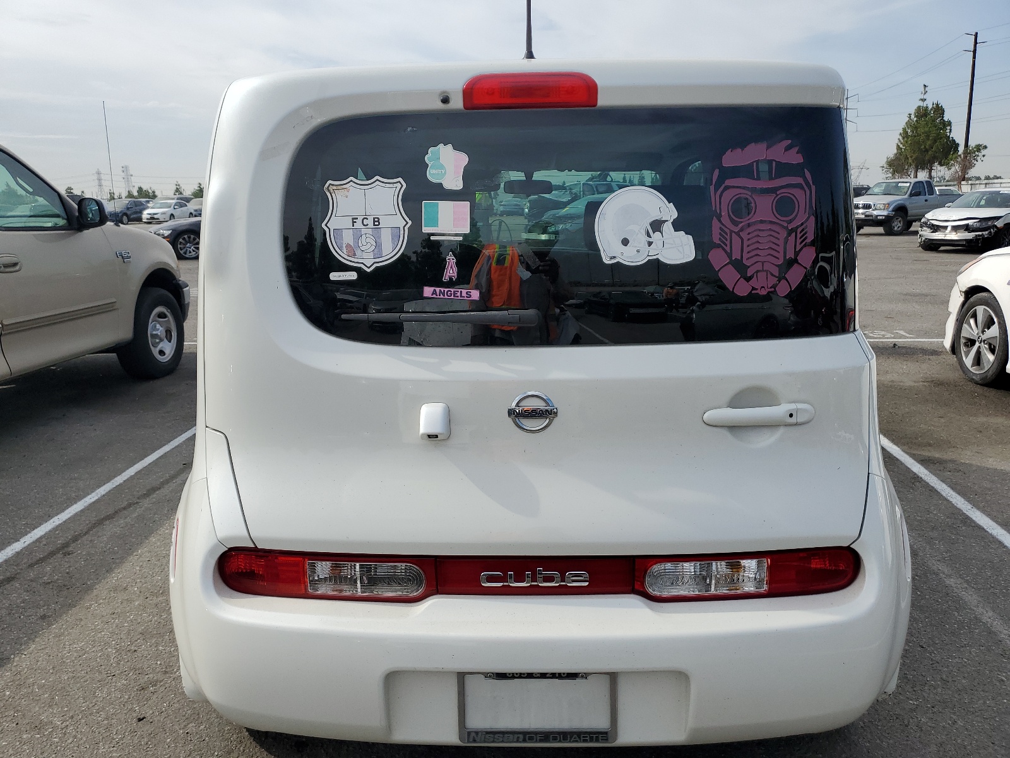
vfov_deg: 53.1
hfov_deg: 67.3
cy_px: 379
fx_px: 759
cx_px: 505
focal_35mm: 26
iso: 50
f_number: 1.5
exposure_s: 1/3333
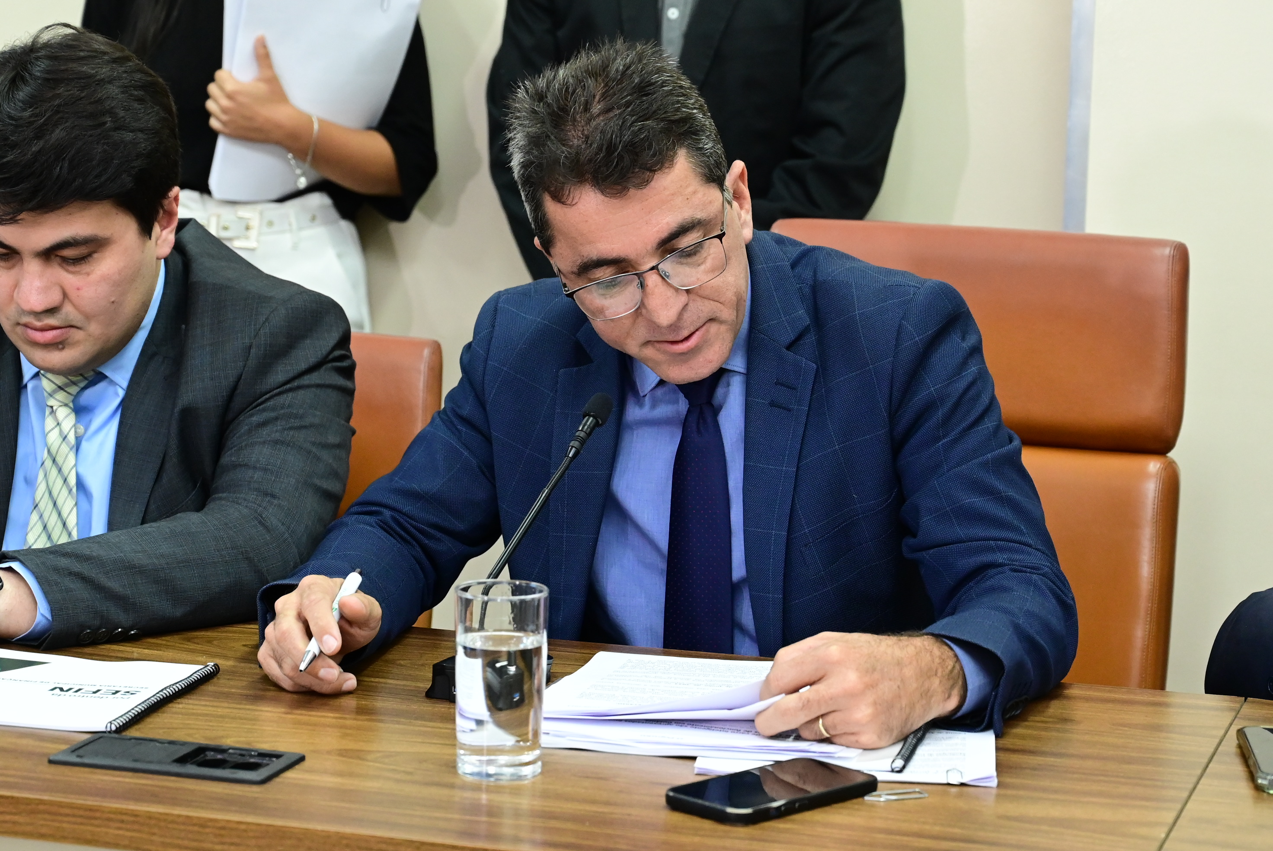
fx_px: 3114
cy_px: 426
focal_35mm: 88
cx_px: 636
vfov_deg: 15.6
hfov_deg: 23.1
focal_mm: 59
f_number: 4.5
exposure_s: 1/125
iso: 3200
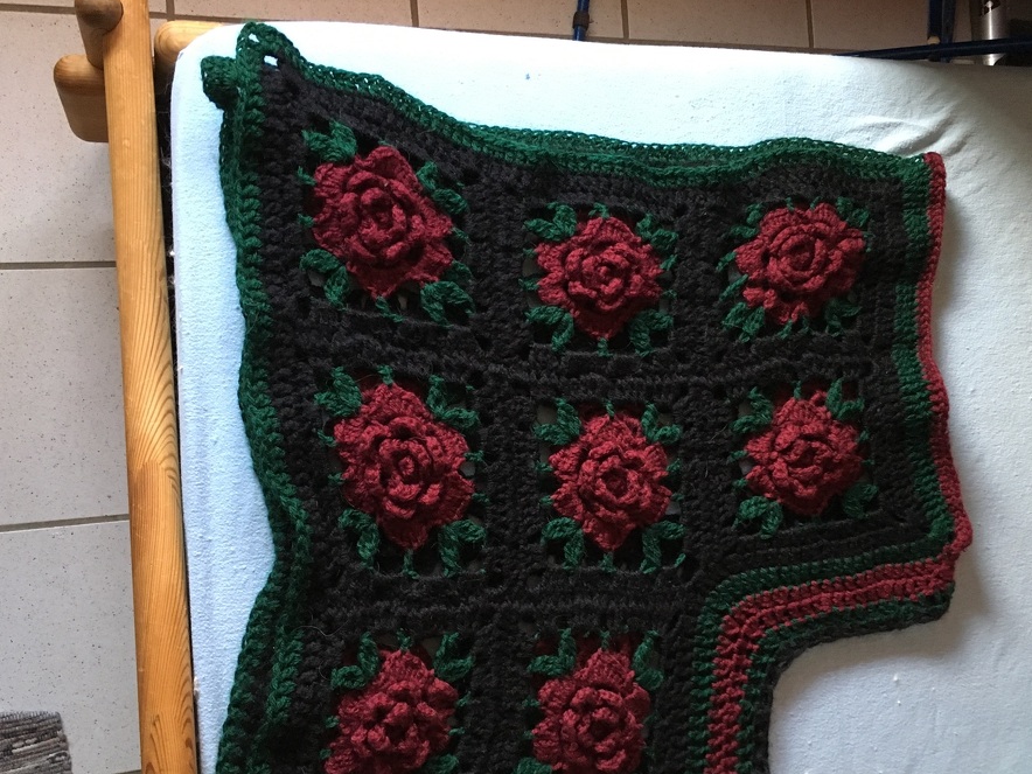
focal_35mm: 35
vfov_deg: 40.7
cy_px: 420
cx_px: 567
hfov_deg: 52.5
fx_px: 1043
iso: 200
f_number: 2.2
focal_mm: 4.15
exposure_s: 1/17
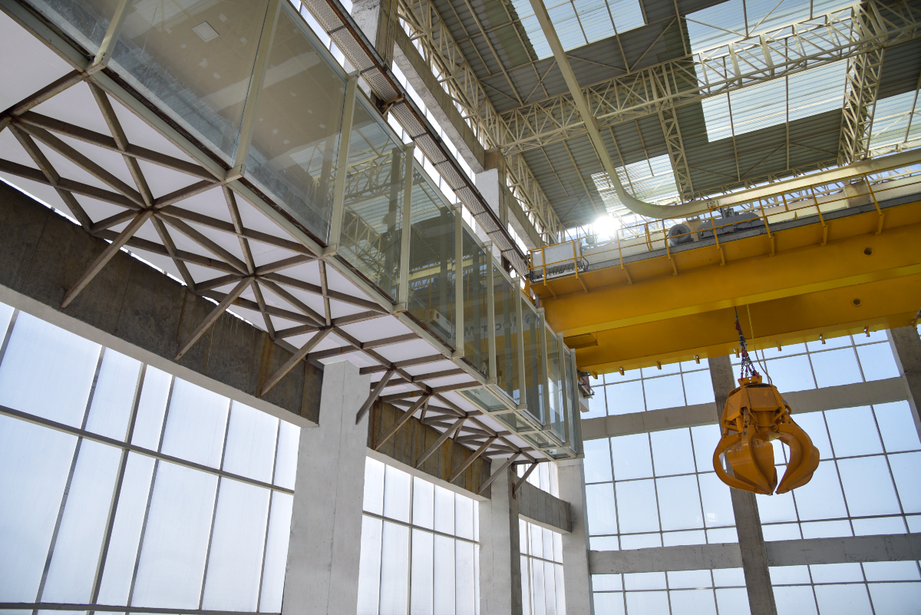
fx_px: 614
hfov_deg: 73.7
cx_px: 460
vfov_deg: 53.2
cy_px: 308
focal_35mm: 24
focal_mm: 24
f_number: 5
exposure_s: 1/250
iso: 100
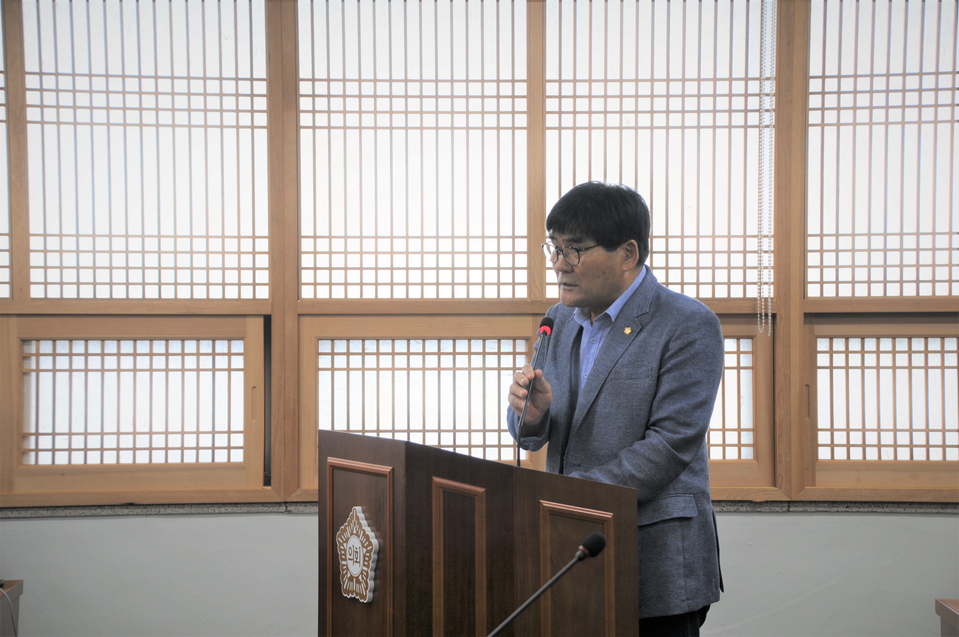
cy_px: 318
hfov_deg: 26.0
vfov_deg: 17.4
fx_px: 2075
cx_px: 480
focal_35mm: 78
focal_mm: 52
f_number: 4.8
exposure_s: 1/30
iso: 200
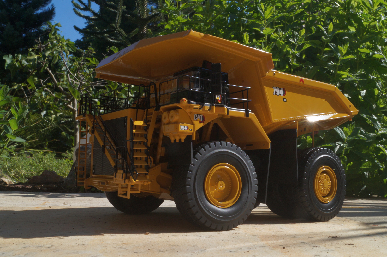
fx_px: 387
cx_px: 194
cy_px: 128
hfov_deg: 53.2
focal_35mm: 36
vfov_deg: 36.8
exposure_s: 1/60
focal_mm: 24
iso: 250
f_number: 22
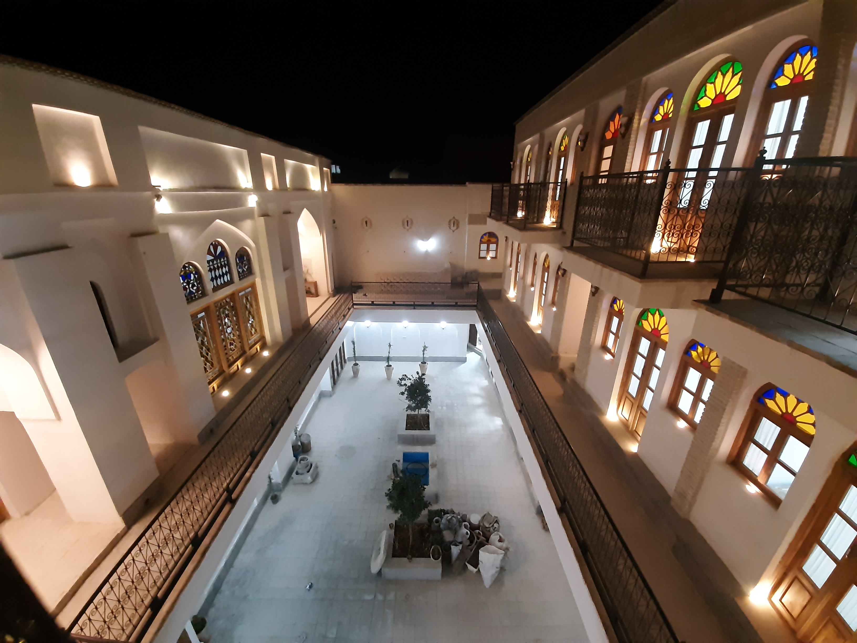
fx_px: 322
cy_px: 322
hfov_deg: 106.2
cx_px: 428
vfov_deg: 89.9
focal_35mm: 13
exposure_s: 1/20
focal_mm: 1.42
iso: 500
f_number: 2.2
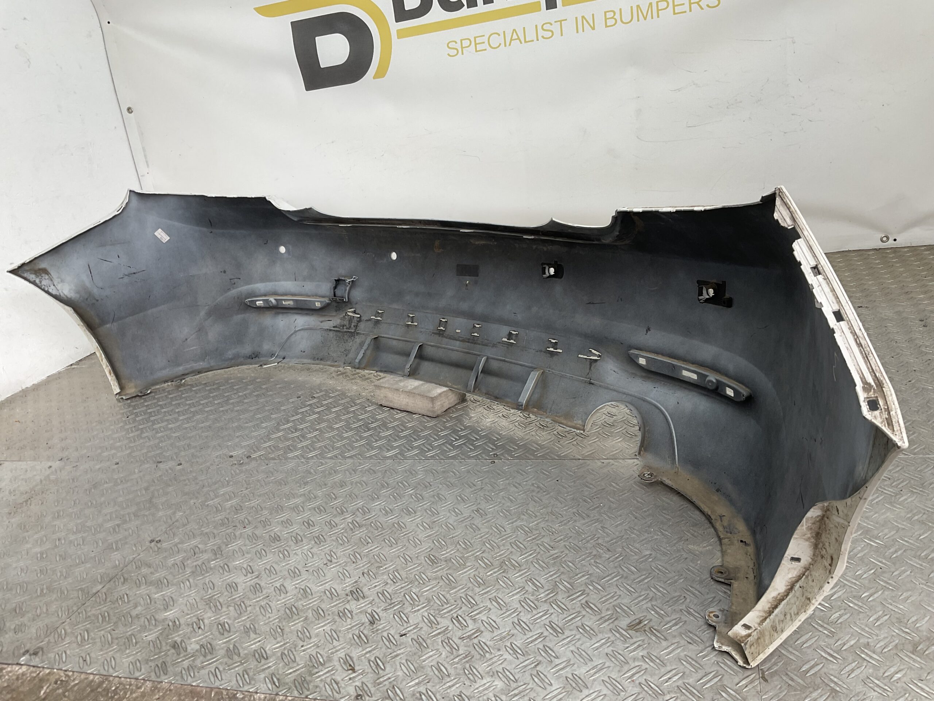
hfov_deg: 61.7
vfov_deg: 48.2
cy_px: 350
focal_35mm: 29
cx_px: 467
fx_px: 782
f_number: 1.8
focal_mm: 3
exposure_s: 1/123
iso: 16
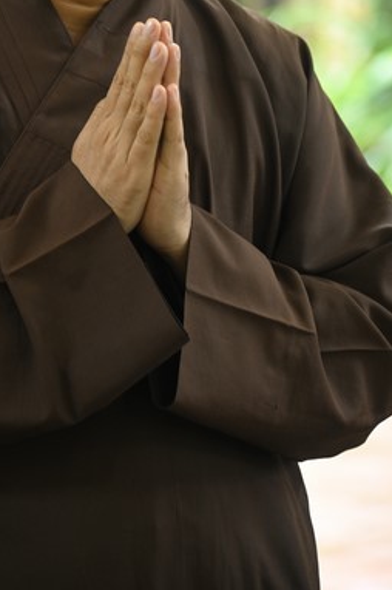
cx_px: 110
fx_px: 3338
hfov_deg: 6.7
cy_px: 128
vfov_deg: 10.1
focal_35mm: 204
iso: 720
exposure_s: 1/40
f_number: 4
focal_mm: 120
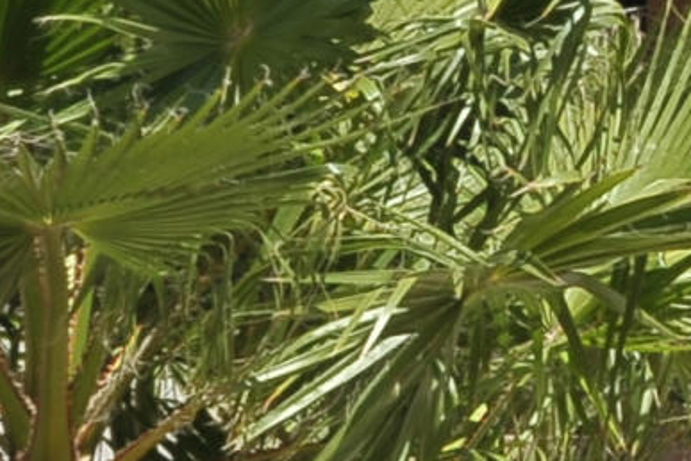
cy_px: -168
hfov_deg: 6.8
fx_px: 5201
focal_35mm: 271
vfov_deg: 5.0
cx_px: 2103
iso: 250
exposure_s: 1/320
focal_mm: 35
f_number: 11
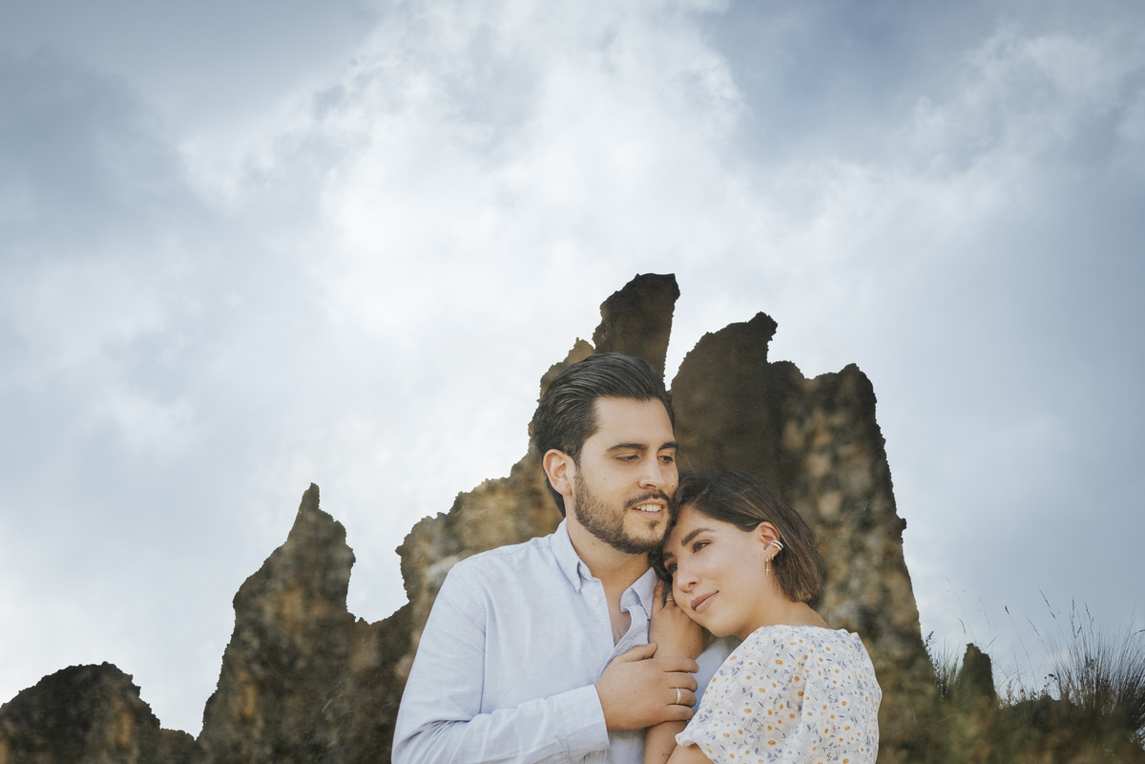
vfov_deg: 16.3
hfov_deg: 24.2
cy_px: 382
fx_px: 2671
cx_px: 572
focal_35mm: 84
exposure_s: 1/800
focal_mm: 56
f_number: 6.4
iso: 250
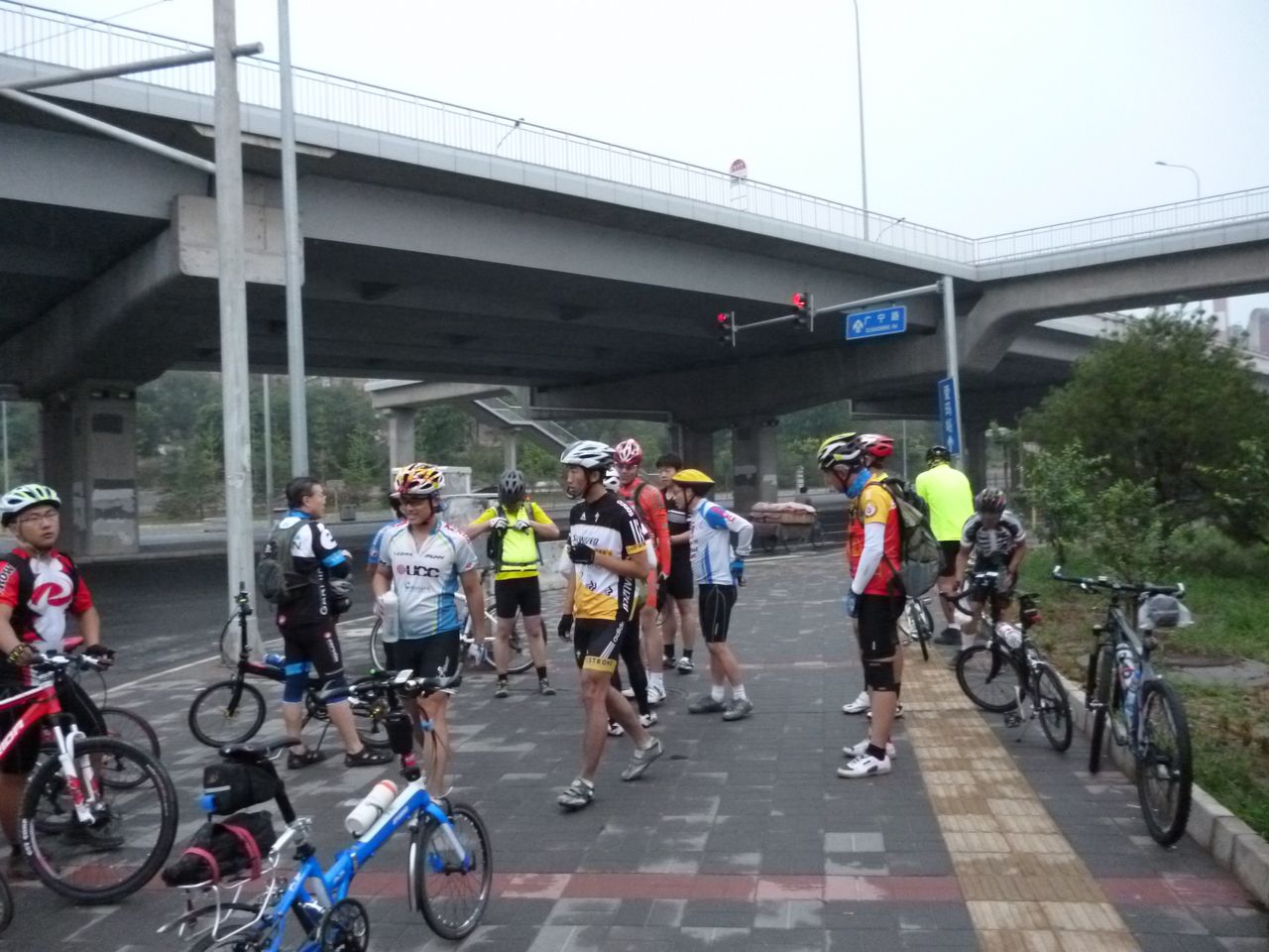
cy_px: 476
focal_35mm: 28
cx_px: 634
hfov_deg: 63.4
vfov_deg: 49.7
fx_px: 1026
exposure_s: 1/60
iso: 800
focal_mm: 5
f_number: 3.1
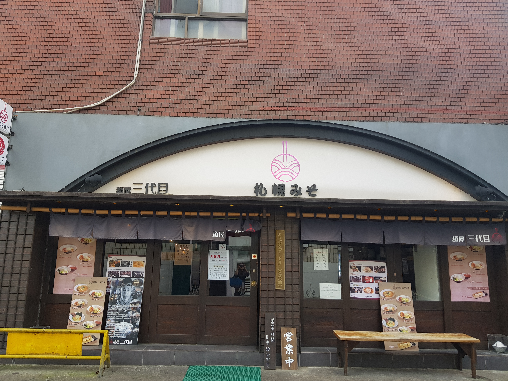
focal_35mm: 26
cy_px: 190
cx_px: 254
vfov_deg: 53.1
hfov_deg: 67.3
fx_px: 382
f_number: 1.7
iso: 40
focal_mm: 4.2
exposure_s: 1/265
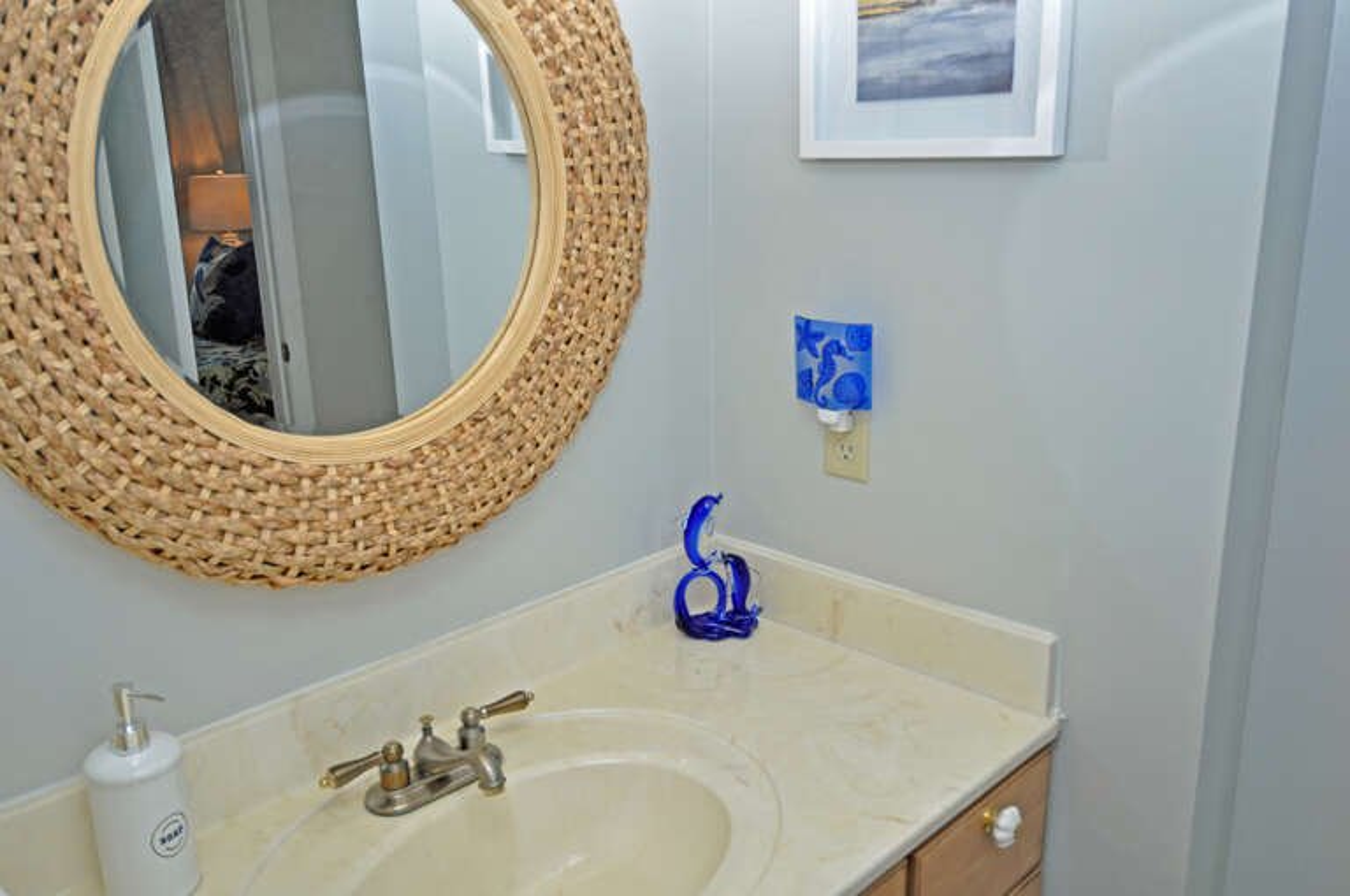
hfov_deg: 62.0
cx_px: 675
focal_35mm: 30
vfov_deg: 43.5
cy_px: 448
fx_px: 1124
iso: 200
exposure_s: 1/60
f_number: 4
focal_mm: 20
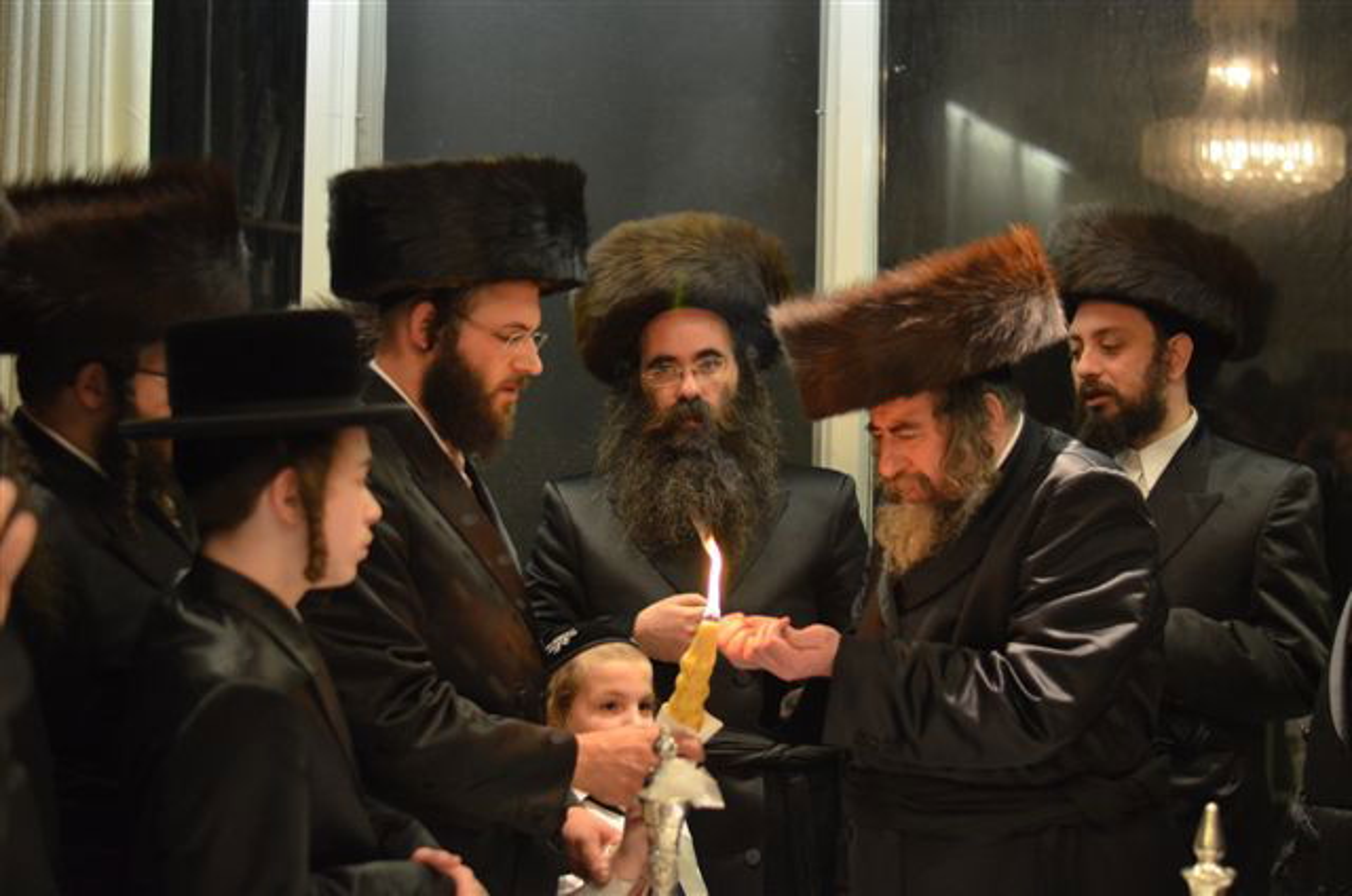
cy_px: 448
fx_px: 2811
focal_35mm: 75
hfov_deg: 27.0
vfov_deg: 18.1
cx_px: 676
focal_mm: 50
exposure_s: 1/200
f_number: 1.8
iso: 1250
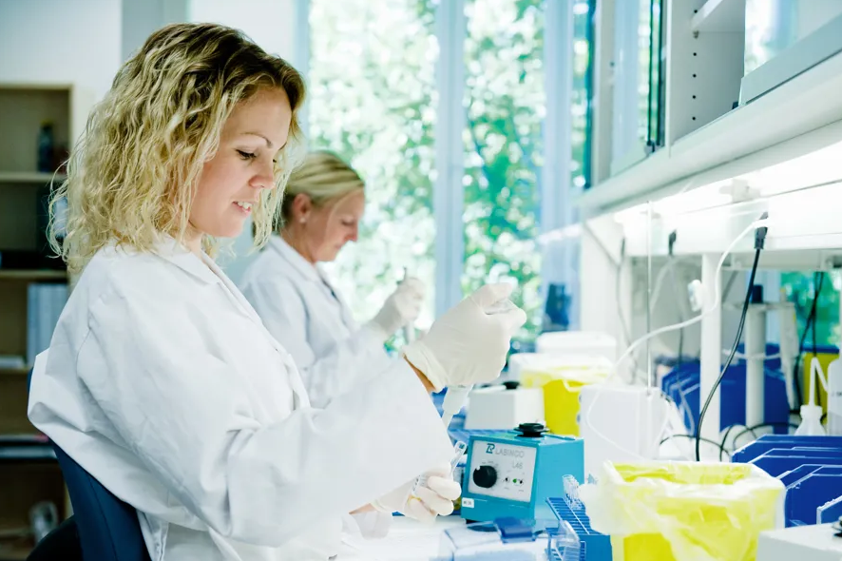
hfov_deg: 31.9
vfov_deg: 21.6
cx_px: 423
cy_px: 277
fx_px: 1473
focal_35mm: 63
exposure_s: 1/250
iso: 1250
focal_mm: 62
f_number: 4.5
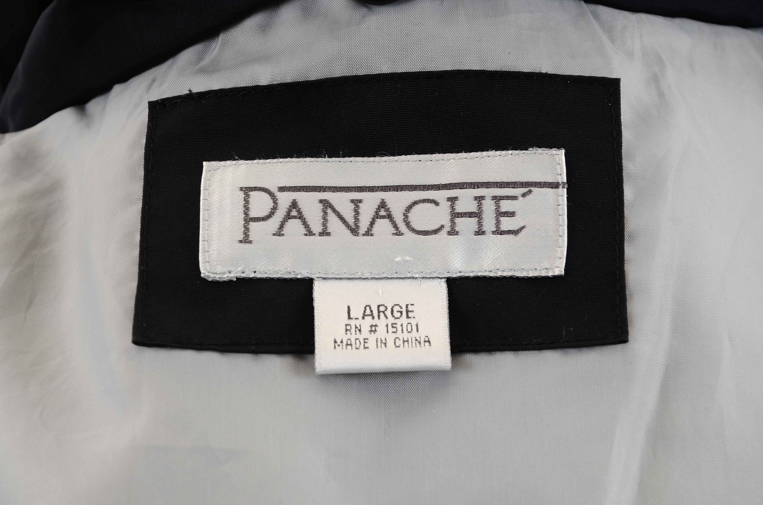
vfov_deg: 8.7
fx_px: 3331
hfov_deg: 13.1
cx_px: 382
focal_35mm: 158
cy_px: 252
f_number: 8
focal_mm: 105
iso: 160
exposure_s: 1/80
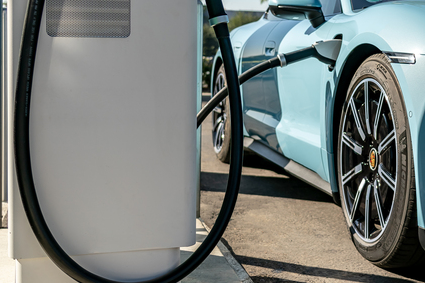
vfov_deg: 22.1
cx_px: 334
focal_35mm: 61
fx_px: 720
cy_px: 76
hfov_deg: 32.1
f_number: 4
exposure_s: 1/400
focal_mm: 32
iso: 125
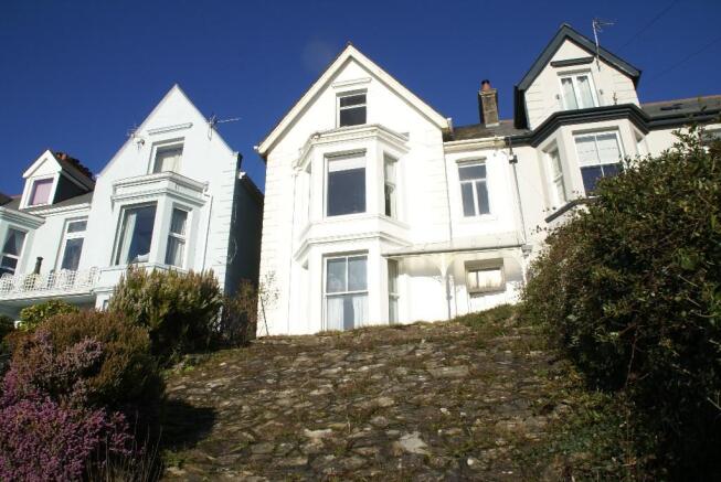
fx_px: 541
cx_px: 360
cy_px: 241
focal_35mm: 27
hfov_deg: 67.3
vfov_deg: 48.0
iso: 100
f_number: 11
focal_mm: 18
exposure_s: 1/160
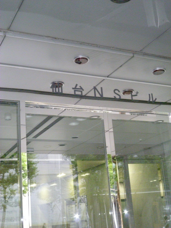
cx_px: 86
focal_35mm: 53
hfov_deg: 27.5
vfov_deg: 36.2
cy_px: 114
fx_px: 349
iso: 640
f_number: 4.2
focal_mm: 9.5
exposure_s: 1/40
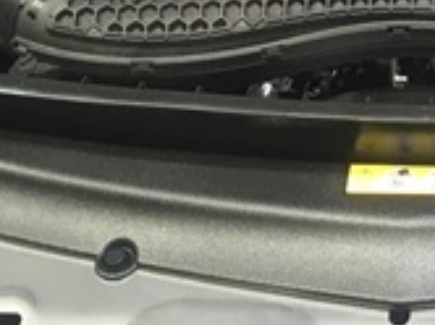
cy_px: -170
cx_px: 493
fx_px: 1405
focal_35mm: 112
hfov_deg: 17.0
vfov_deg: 12.5
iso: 100
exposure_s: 1/33
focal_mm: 4.15
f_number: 2.2
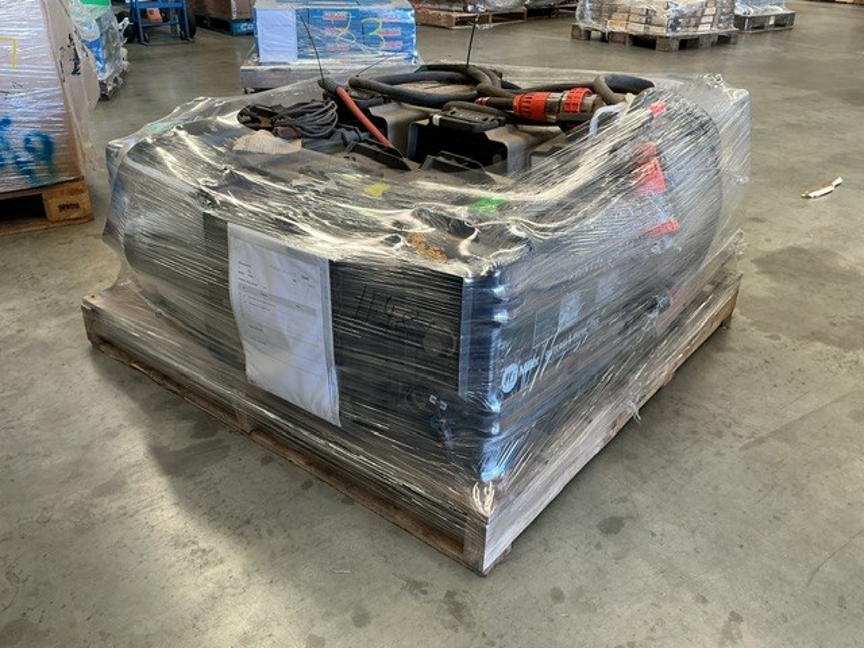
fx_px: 724
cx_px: 432
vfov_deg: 48.2
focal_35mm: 29
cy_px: 324
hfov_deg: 61.7
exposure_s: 1/60
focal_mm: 3
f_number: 1.8
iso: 40
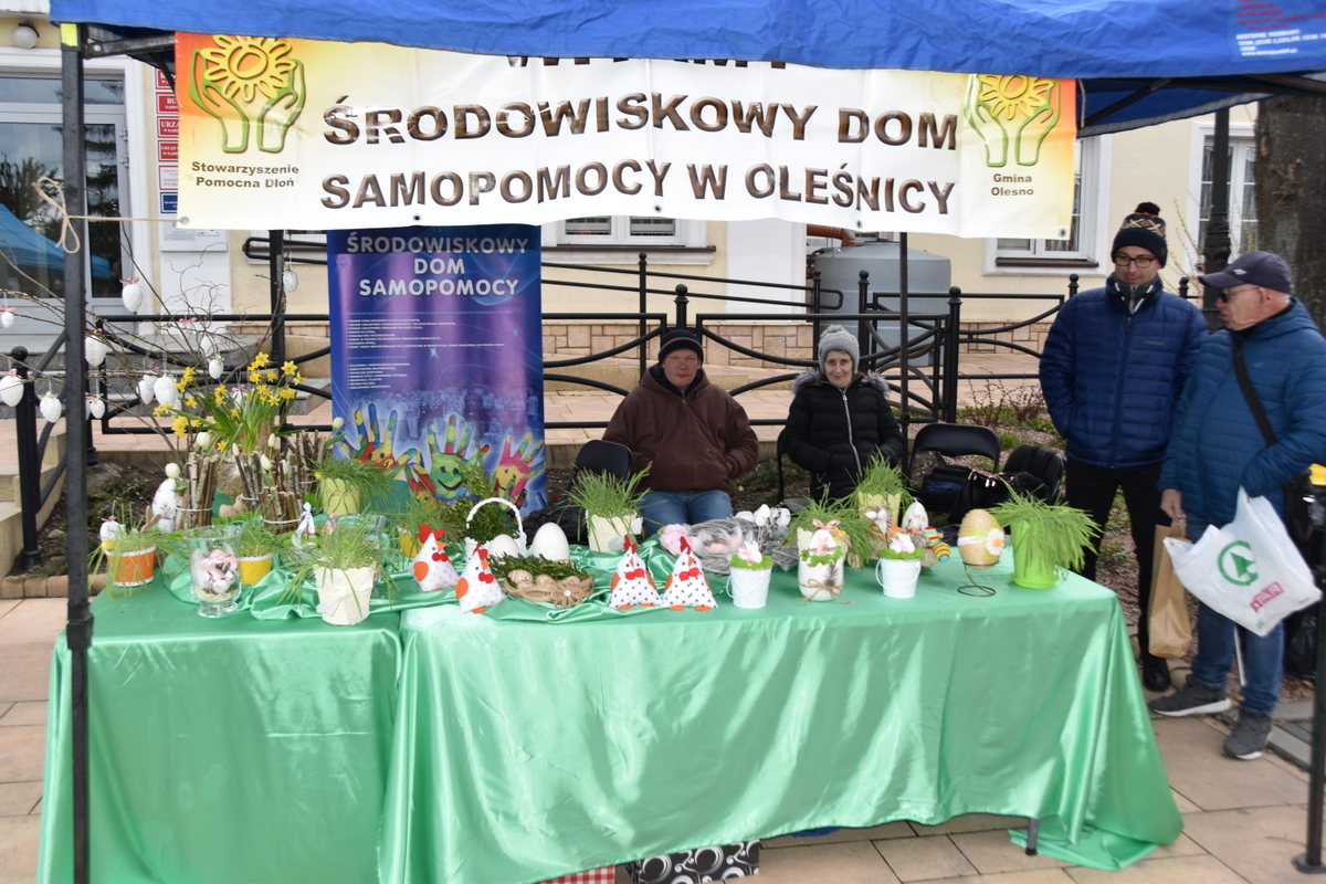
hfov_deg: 61.9
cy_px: 442
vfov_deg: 43.6
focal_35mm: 30
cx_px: 663
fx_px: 1105
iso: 100
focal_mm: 20
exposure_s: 1/125
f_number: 3.5
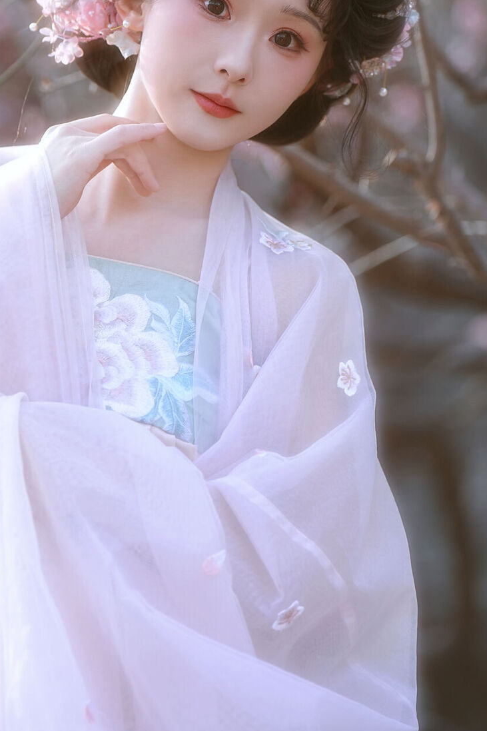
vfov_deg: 9.6
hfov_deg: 6.4
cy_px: 220
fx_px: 4343
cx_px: 165
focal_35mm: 214
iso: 200
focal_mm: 149
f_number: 2.8
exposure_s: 1/200
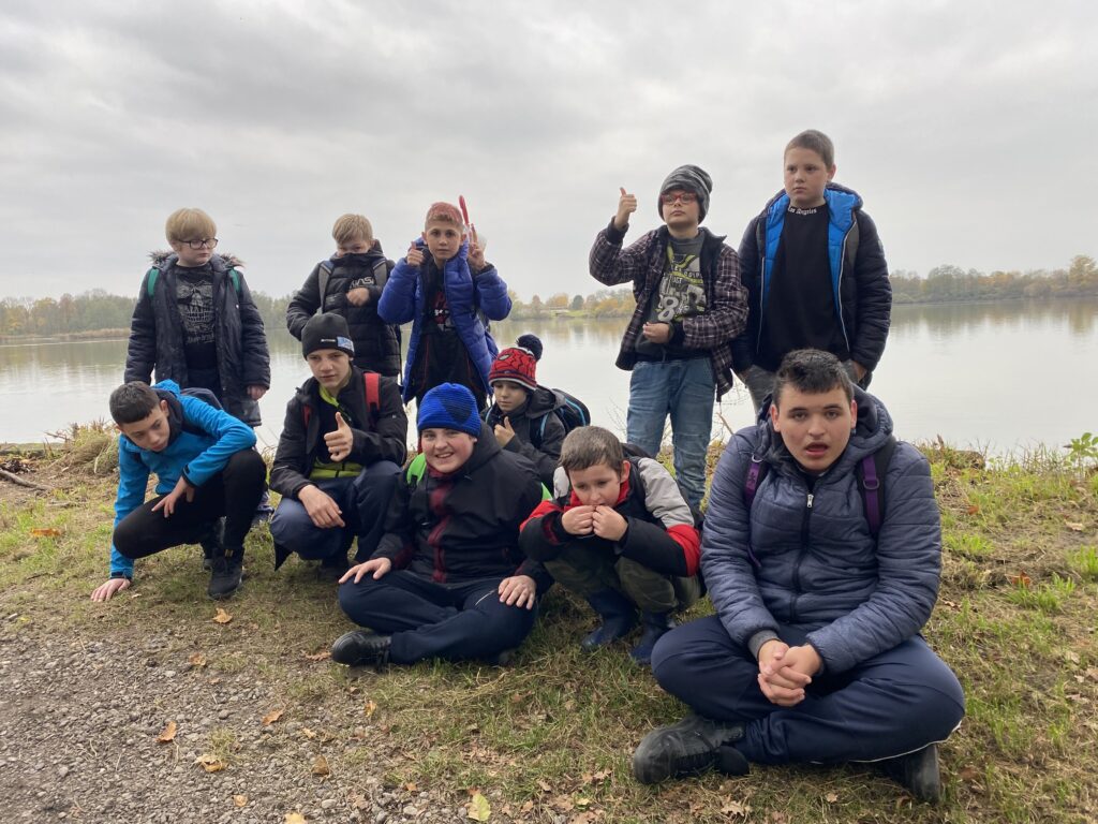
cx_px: 549
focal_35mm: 26
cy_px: 412
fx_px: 825
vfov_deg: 53.1
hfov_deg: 67.3
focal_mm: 4.25
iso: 32
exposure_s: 1/127
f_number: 1.8
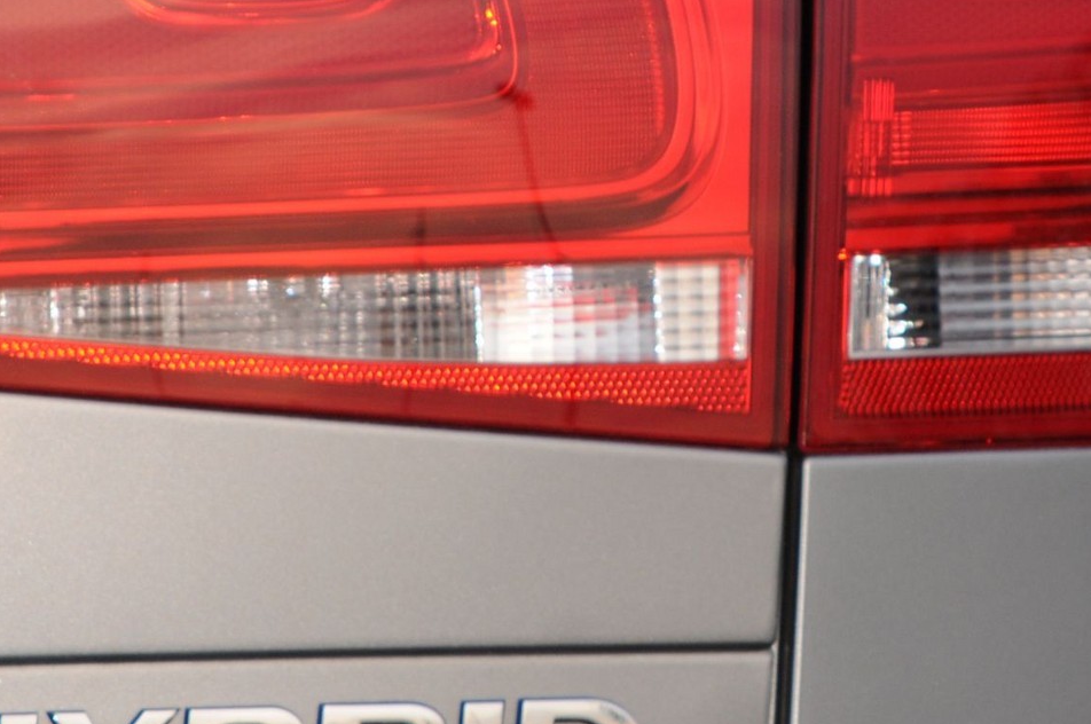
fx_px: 23848
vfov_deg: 1.7
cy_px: 122
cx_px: 749
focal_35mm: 788
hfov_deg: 2.6
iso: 320
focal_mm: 200
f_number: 8
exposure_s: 1/60
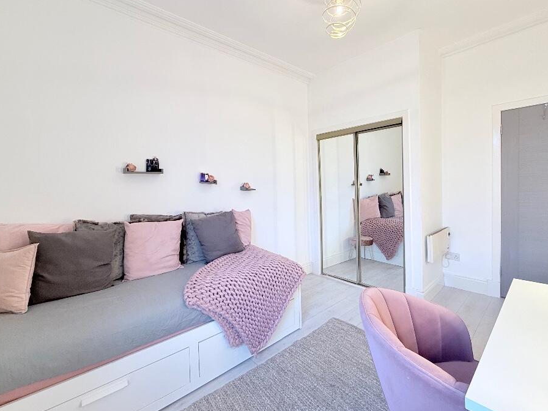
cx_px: 278
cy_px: 192
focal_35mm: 16
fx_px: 253
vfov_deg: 78.0
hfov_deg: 94.5
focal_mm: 2.22
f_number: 2.2
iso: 125
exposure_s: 1/100
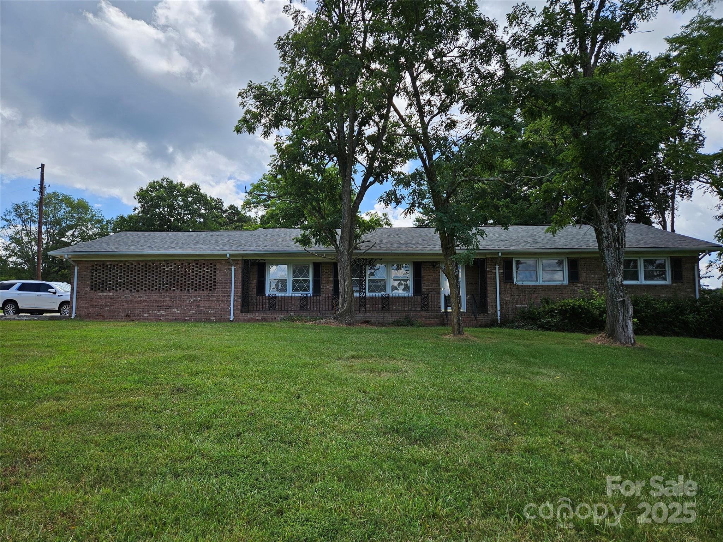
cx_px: 362
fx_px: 480
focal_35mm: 23
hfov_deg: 73.9
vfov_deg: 58.9
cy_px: 271
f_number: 1.8
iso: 25
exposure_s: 1/1668
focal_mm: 5.4
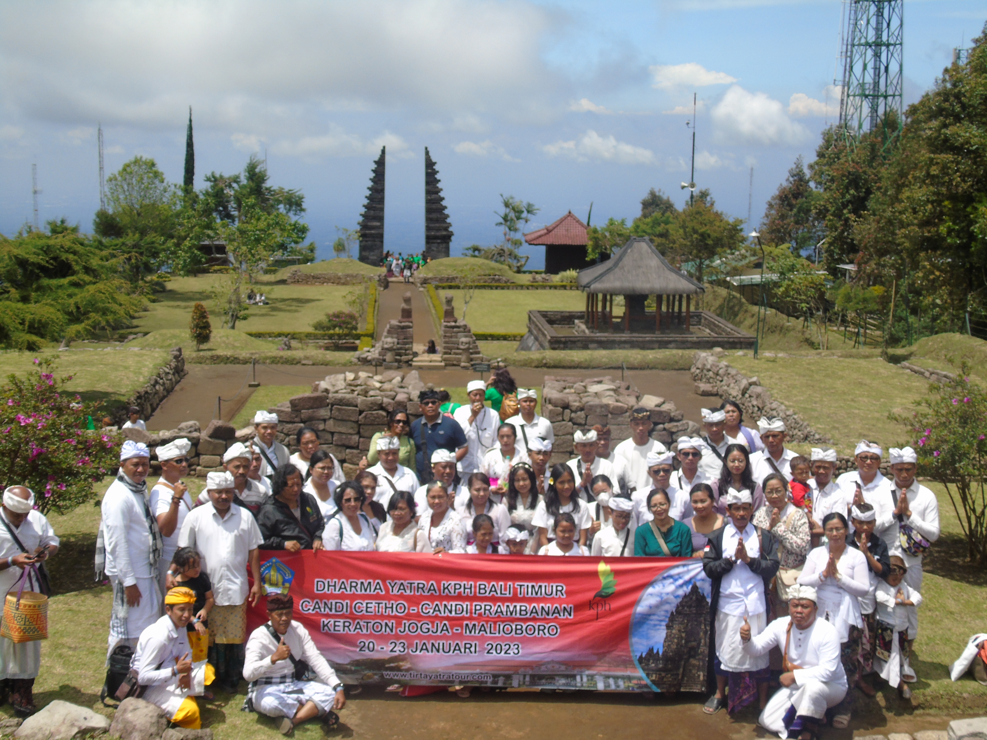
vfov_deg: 31.5
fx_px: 1312
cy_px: 370
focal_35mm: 46
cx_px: 494
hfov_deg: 41.2
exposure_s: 1/800
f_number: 4.1
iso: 80
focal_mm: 8.2
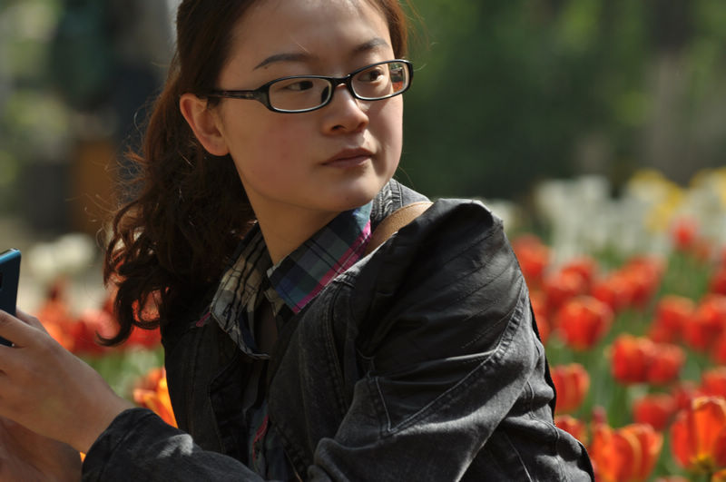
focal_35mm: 330
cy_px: 241
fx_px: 6646
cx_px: 363
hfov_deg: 6.3
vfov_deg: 4.2
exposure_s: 1/320
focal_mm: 220
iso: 200
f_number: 9
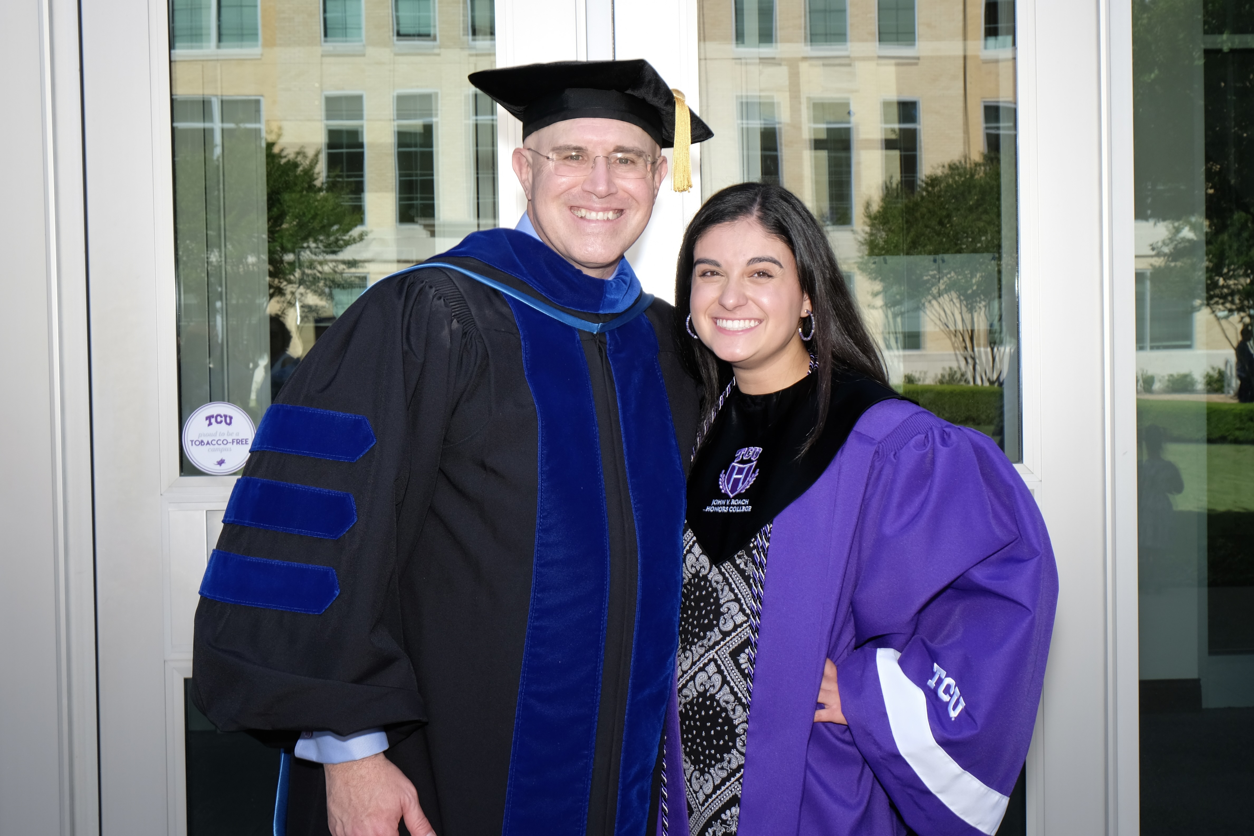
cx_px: 627
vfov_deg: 37.9
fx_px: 1219
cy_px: 418
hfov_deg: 54.4
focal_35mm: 35
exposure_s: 1/60
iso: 200
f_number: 9
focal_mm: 23.3
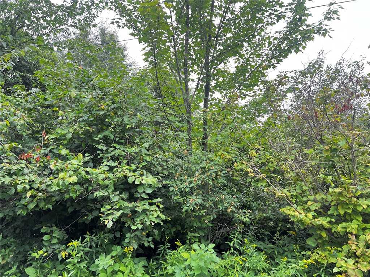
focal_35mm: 26
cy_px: 138
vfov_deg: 53.1
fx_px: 278
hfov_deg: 67.3
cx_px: 185
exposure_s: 1/121
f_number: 1.5
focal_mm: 5.7
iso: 64
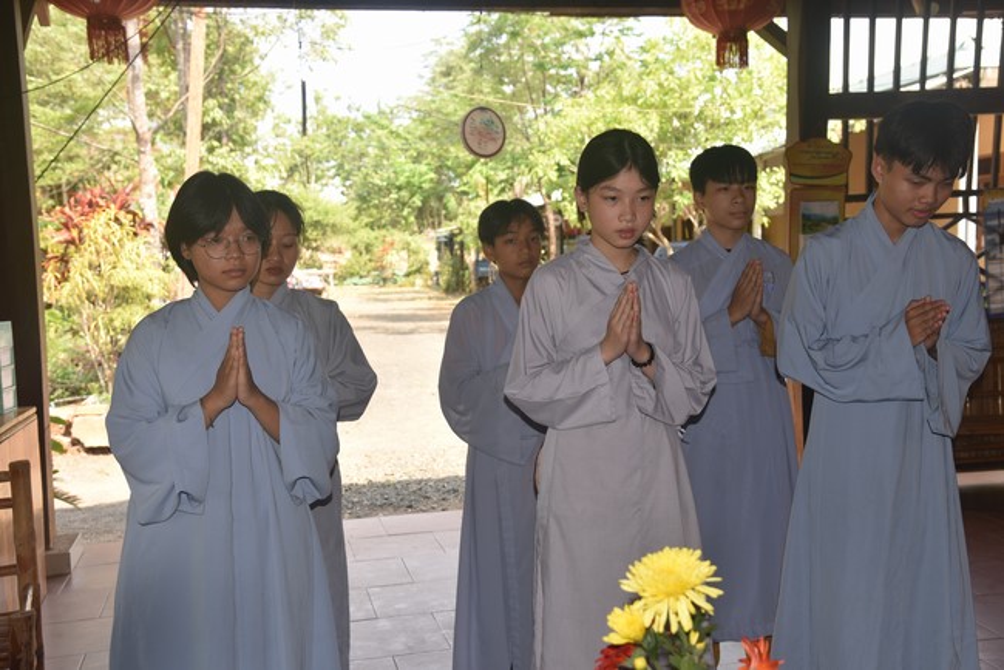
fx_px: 1116
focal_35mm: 40
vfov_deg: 33.4
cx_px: 502
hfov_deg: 48.4
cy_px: 335
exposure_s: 1/125
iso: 180
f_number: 5.6
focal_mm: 40
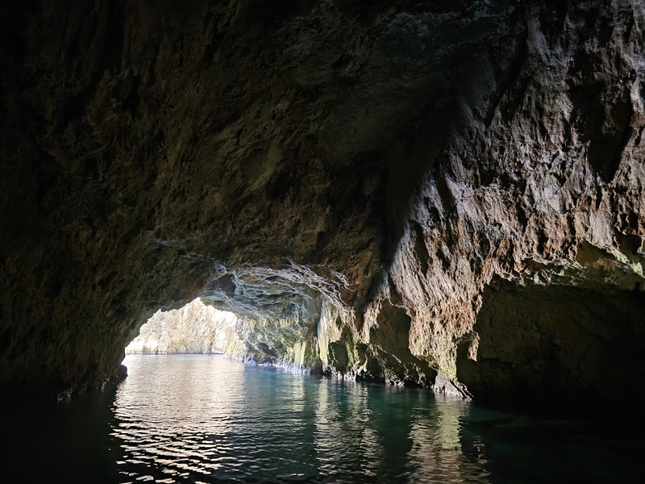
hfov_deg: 73.9
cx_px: 322
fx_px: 429
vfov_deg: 58.9
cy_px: 242
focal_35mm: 23
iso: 1250
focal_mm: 6.3
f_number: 1.7
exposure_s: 1/24
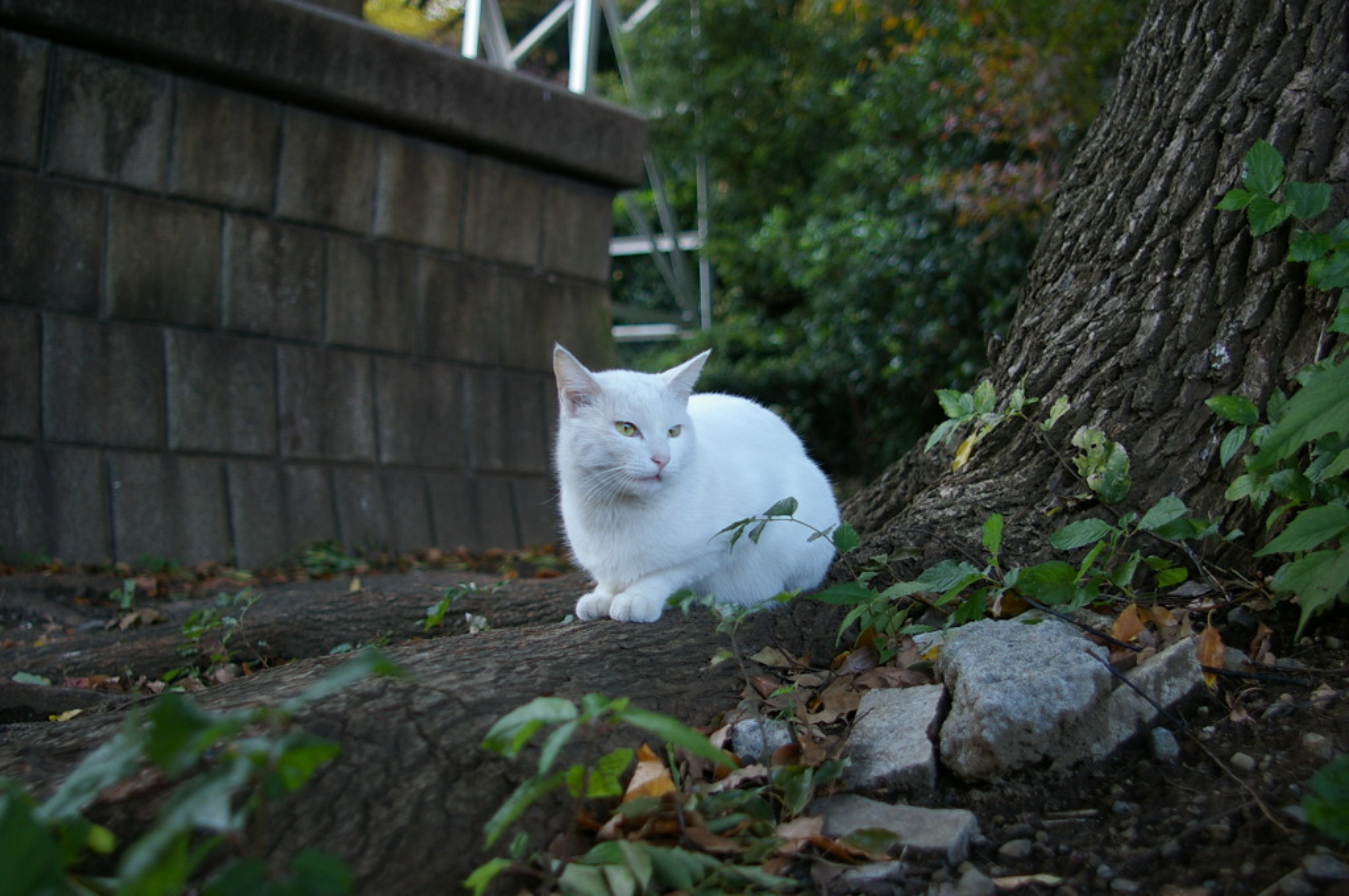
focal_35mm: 36
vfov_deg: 36.8
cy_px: 448
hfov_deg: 53.2
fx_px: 1347
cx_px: 674
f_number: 2.5
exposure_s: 1/125
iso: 200
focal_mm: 24
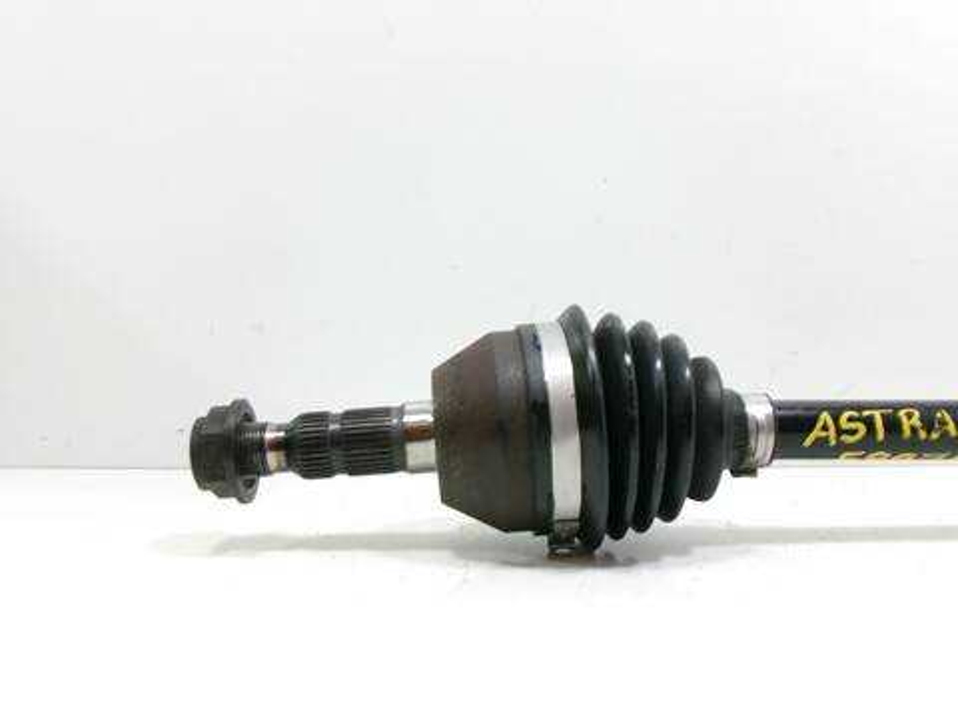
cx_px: 479
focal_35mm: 28
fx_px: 775
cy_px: 360
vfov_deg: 49.7
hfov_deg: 63.4
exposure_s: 1/9
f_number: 3.9
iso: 100
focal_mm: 5.1
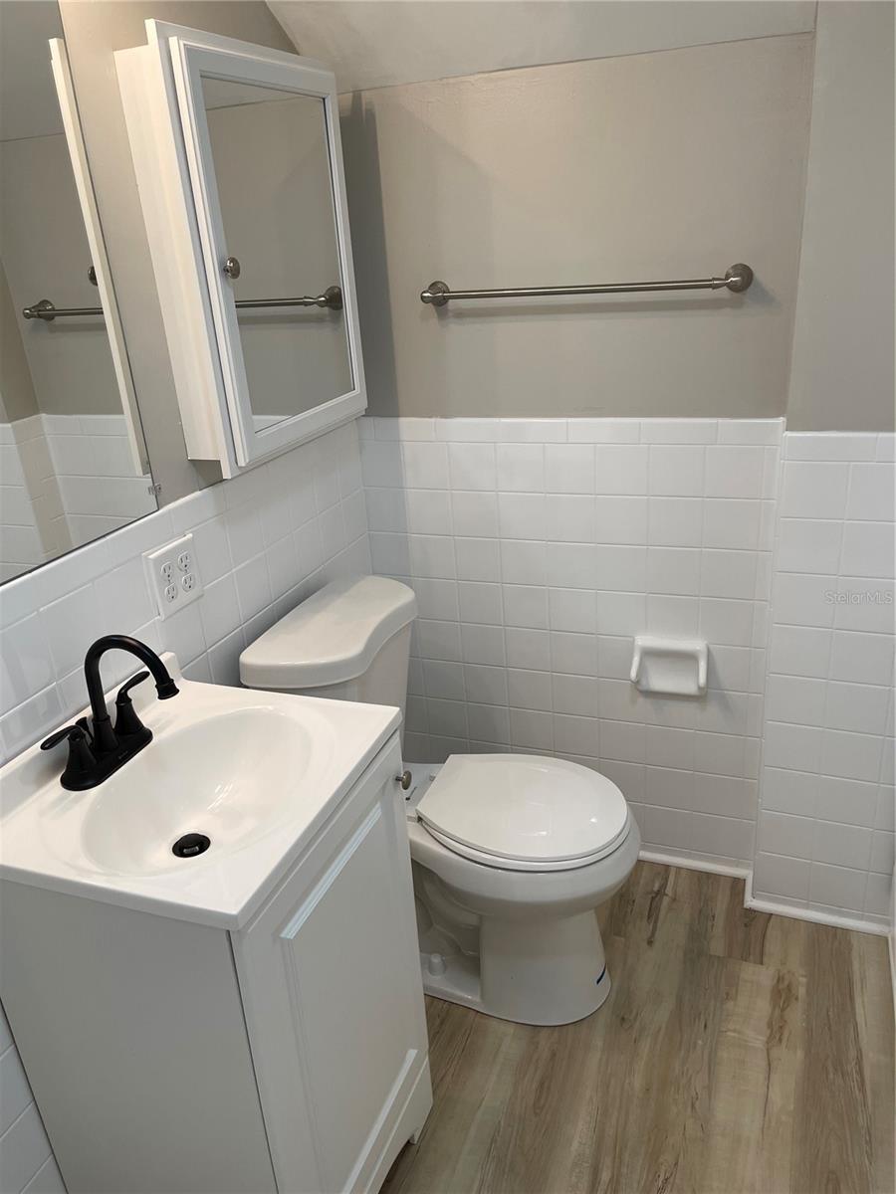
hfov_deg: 53.1
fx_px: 897
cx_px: 448
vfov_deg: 67.3
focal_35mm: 26
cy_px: 597
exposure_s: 1/120
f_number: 1.6
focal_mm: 5.1
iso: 80
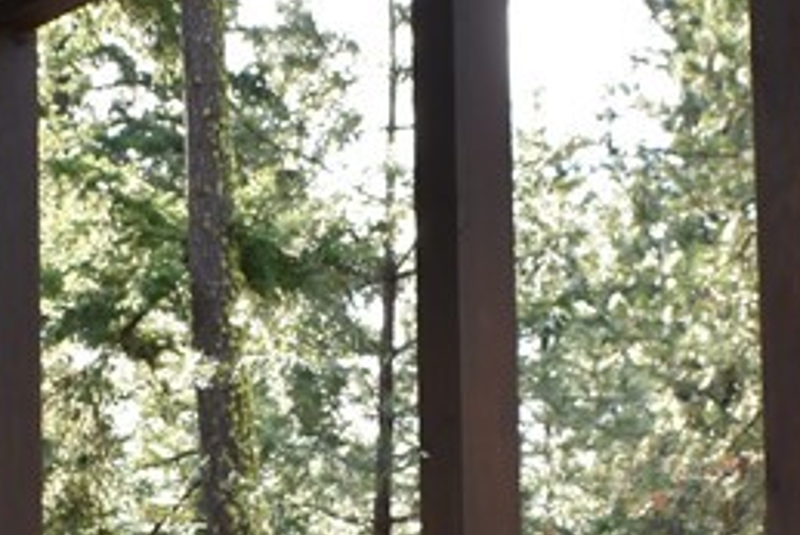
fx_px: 2512
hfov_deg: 18.0
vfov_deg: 12.0
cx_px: 247
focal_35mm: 113
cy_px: 498
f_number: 5
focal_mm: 18
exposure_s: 1/200
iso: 360
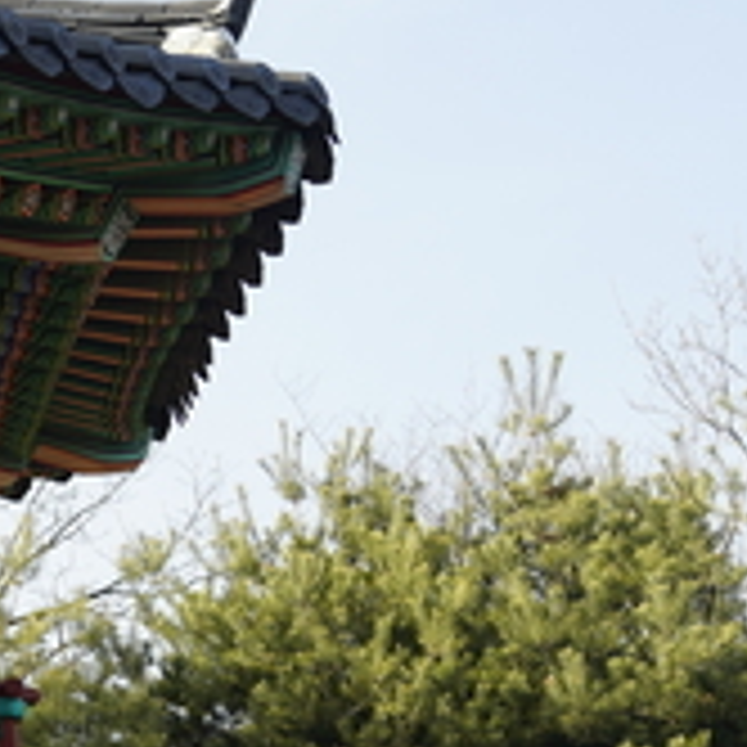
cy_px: 531
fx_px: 3052
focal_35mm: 125
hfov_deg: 12.6
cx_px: -628
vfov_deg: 13.9
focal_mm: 35
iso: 200
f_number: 4
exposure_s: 1/200
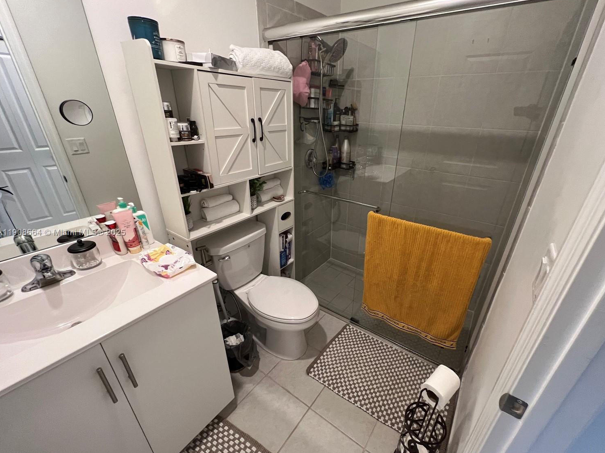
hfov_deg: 101.9
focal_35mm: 14
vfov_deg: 85.6
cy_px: 233
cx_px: 321
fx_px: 245
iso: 320
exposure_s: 1/60
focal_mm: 1.57
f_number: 1.8
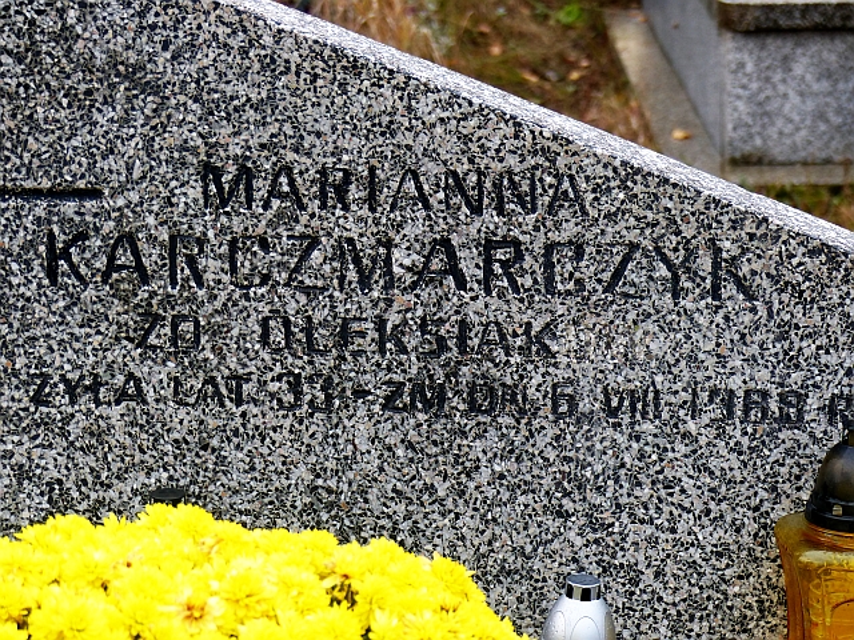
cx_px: 427
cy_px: 320
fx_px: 3627
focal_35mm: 147
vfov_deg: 10.1
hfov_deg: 13.4
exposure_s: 1/80
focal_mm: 26.5
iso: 160
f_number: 2.8
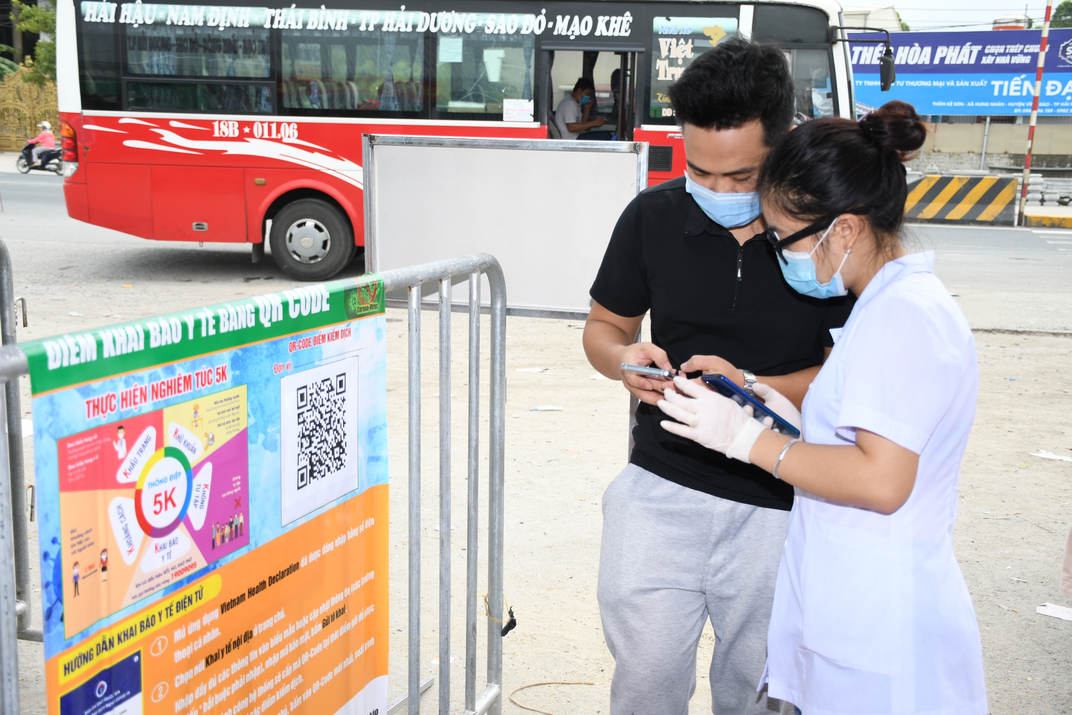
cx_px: 536
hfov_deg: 49.6
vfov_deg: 34.2
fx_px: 1161
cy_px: 358
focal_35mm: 39
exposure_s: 1/200
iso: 100
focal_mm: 26
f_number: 4
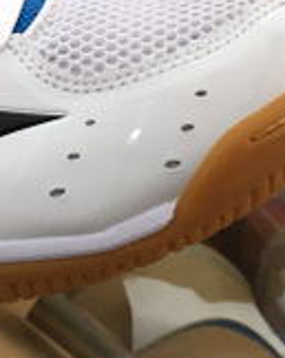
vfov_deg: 27.1
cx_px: -124
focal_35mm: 70
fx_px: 740
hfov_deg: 19.4
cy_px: 139
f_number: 2.2
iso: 100
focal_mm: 4.15
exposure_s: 1/33
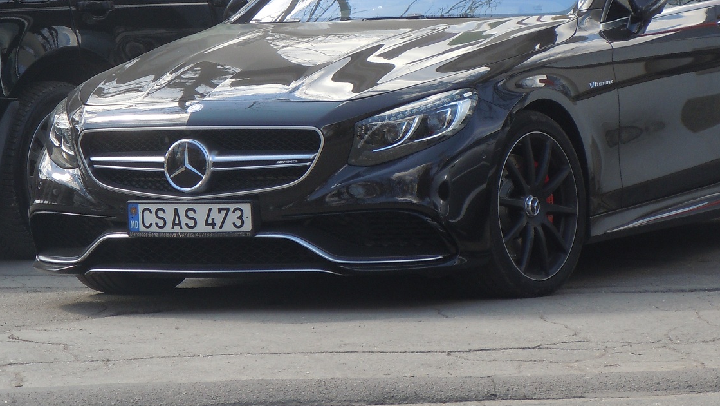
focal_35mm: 271
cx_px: 430
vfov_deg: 4.5
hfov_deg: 8.0
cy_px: 97
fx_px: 5175
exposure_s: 1/200
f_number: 4.6
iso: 100
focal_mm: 31.4
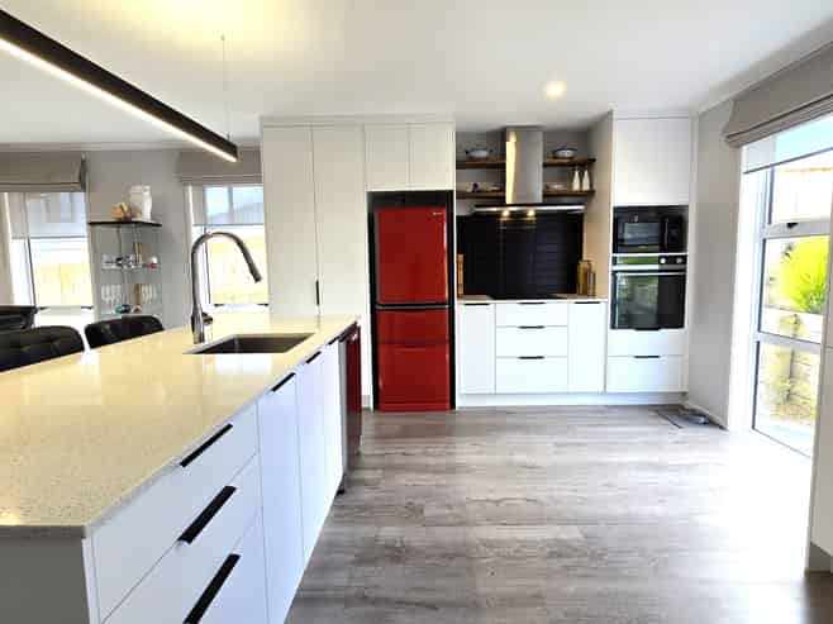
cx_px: 416
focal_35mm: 13
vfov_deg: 89.9
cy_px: 312
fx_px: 313
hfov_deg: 106.2
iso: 50
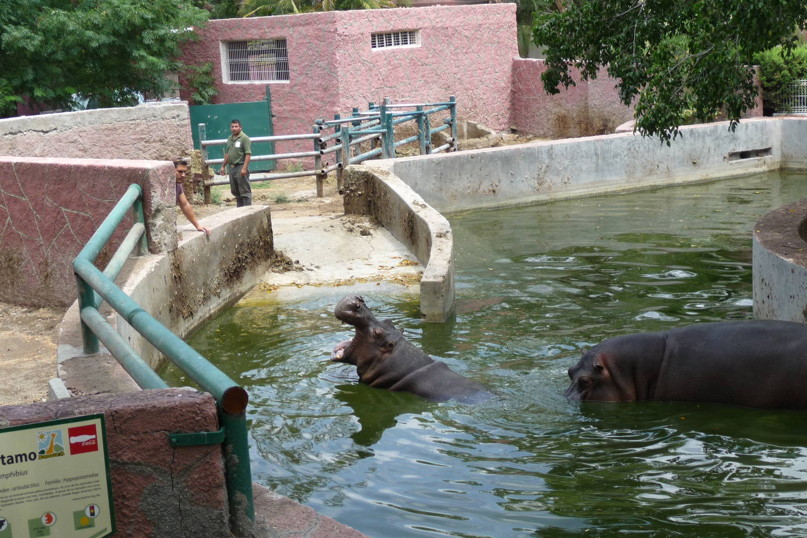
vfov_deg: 25.5
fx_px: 1188
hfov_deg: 37.5
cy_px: 258
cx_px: 400
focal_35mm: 53
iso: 100
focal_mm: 8.5
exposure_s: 1/250
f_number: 4.2
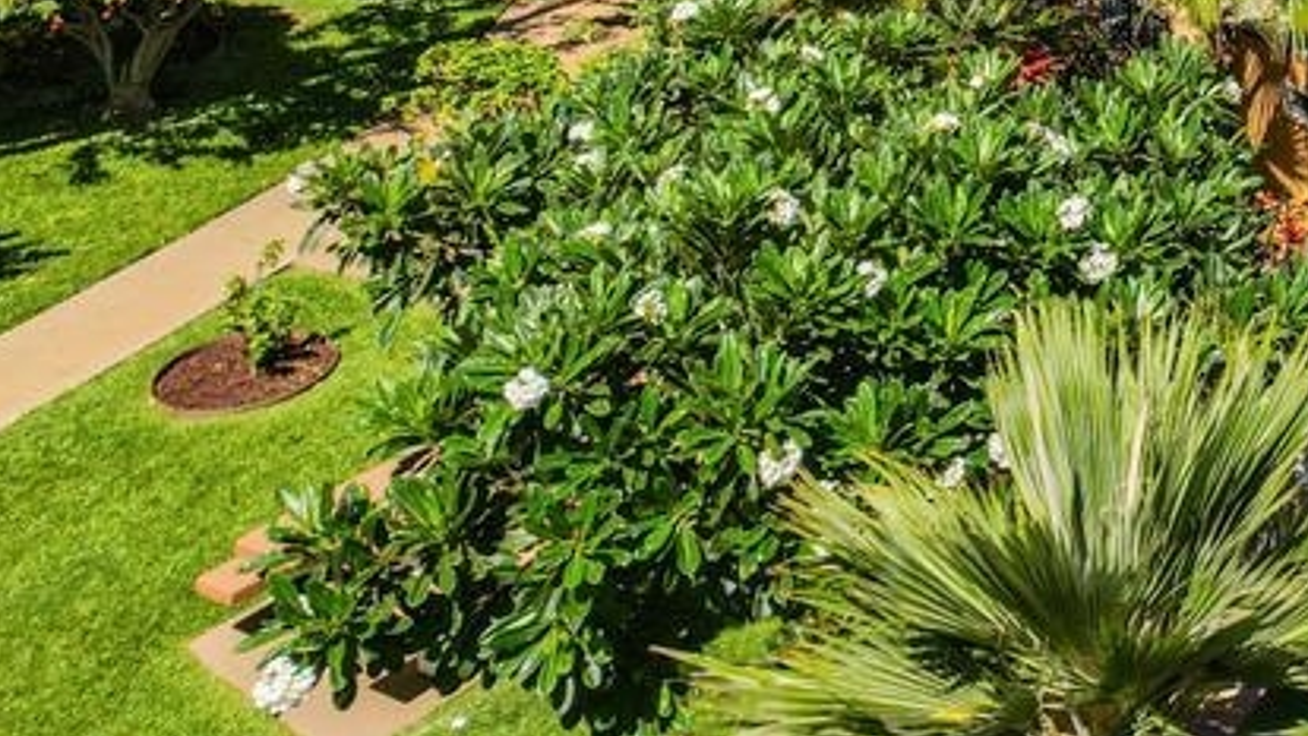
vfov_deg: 19.0
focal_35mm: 57
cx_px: 1554
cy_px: -305
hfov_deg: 31.1
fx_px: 1977
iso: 110
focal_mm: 8.38
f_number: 2.8
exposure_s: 1/350
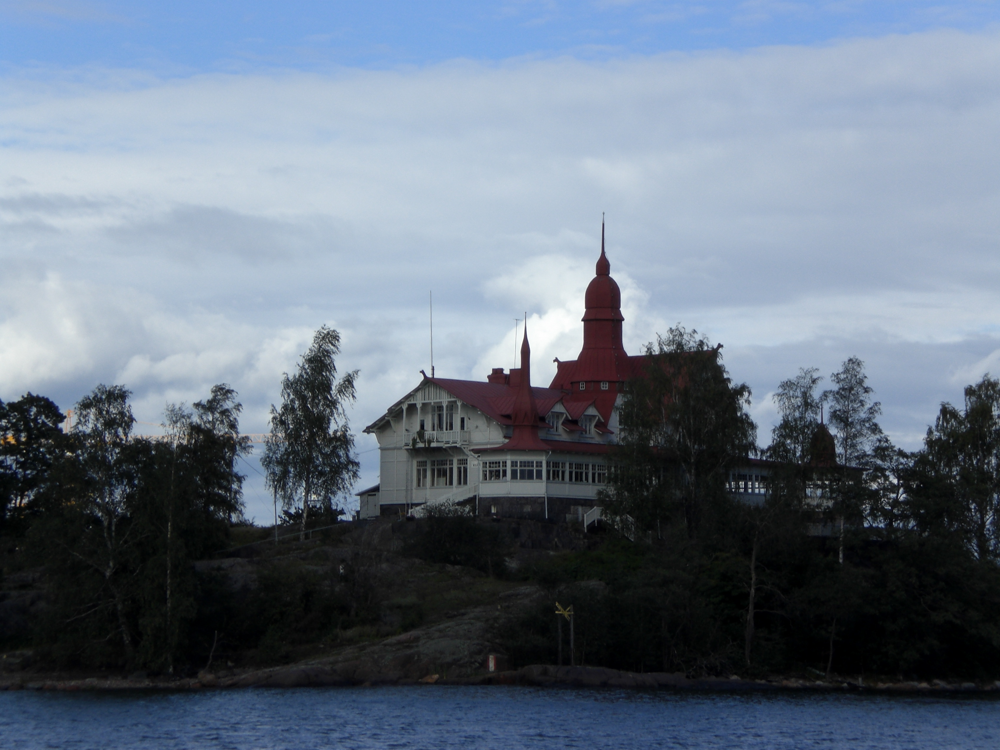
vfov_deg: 13.0
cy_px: 375
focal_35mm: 114
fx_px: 3293
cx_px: 500
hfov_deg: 17.3
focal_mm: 18.9
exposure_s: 1/250
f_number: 5.9
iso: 50
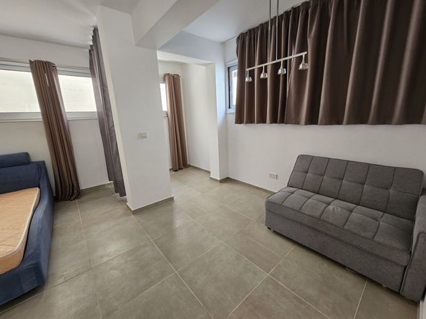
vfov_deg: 89.9
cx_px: 213
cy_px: 160
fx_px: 160
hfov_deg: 106.2
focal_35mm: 13
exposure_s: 1/50
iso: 100
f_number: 2.2
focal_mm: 2.2
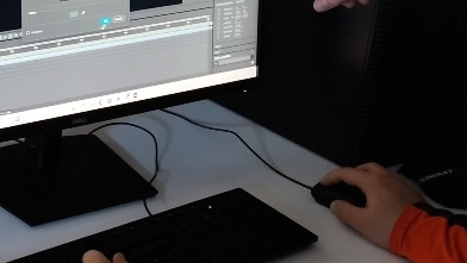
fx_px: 991
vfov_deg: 15.0
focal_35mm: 80
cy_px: 46
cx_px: -41
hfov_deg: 24.8
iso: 610
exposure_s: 1/20
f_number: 1.89
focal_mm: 5.89
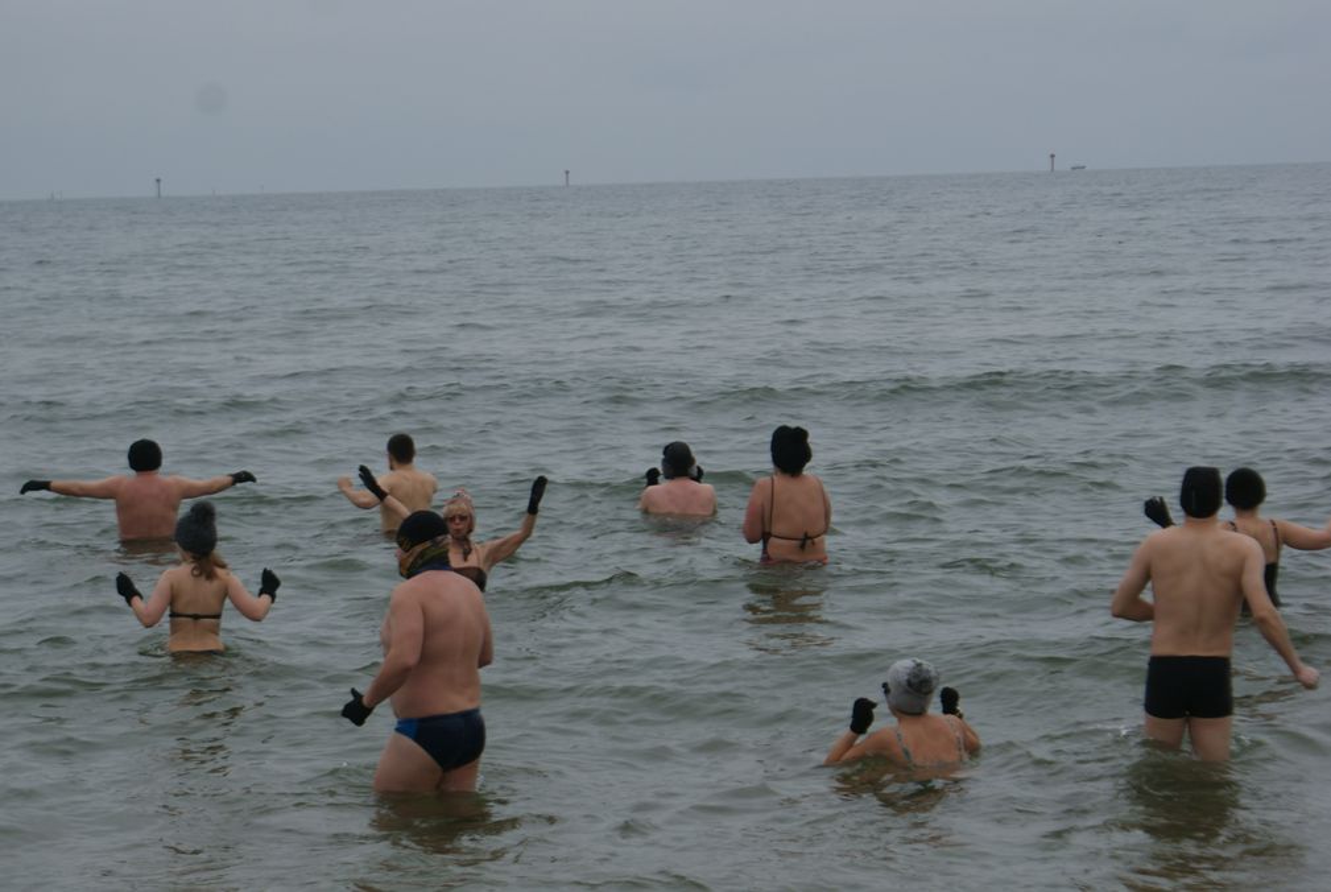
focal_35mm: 105
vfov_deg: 13.1
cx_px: 666
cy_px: 446
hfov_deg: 19.4
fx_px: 3888
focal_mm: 70
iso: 100
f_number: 7.1
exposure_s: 1/160
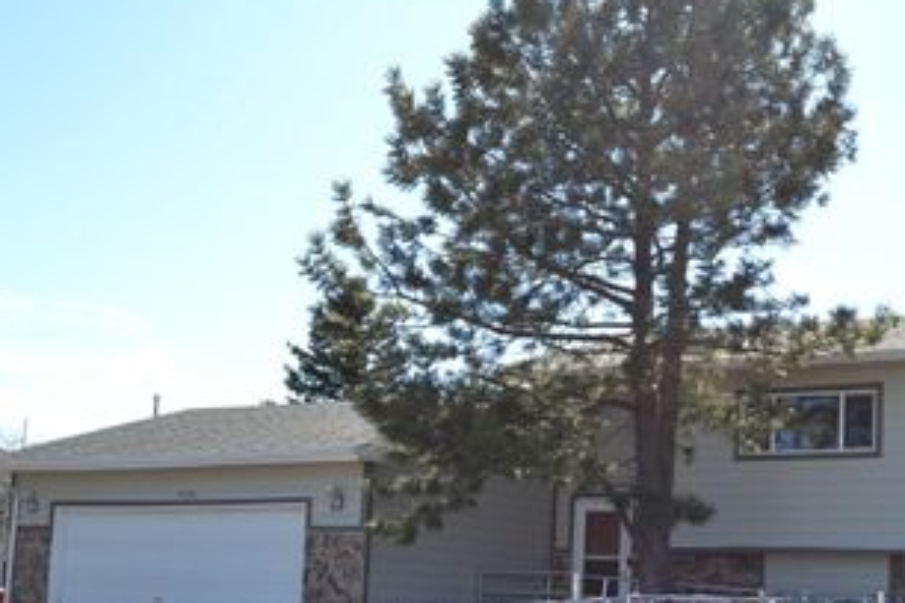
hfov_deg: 36.0
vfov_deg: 24.8
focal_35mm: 54
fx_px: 1357
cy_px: 451
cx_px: 677
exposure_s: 1/200
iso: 100
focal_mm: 22
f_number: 7.1
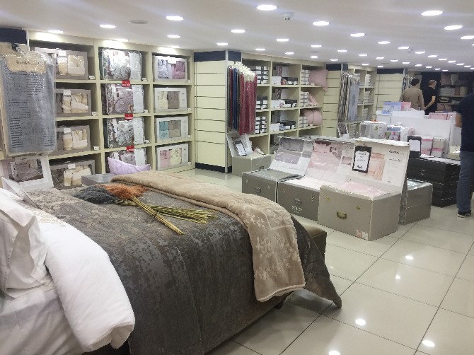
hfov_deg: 61.7
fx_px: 397
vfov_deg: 48.2
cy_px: 178
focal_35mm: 29
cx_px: 237
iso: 32
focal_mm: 4.15
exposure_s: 1/33
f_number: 2.2
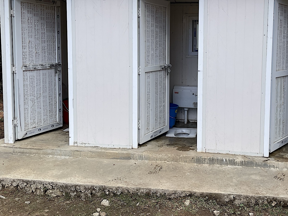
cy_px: 68
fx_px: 333
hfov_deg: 46.5
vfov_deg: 35.5
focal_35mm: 40
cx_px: 175
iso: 32
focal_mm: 4.2
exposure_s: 1/1366
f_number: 1.6
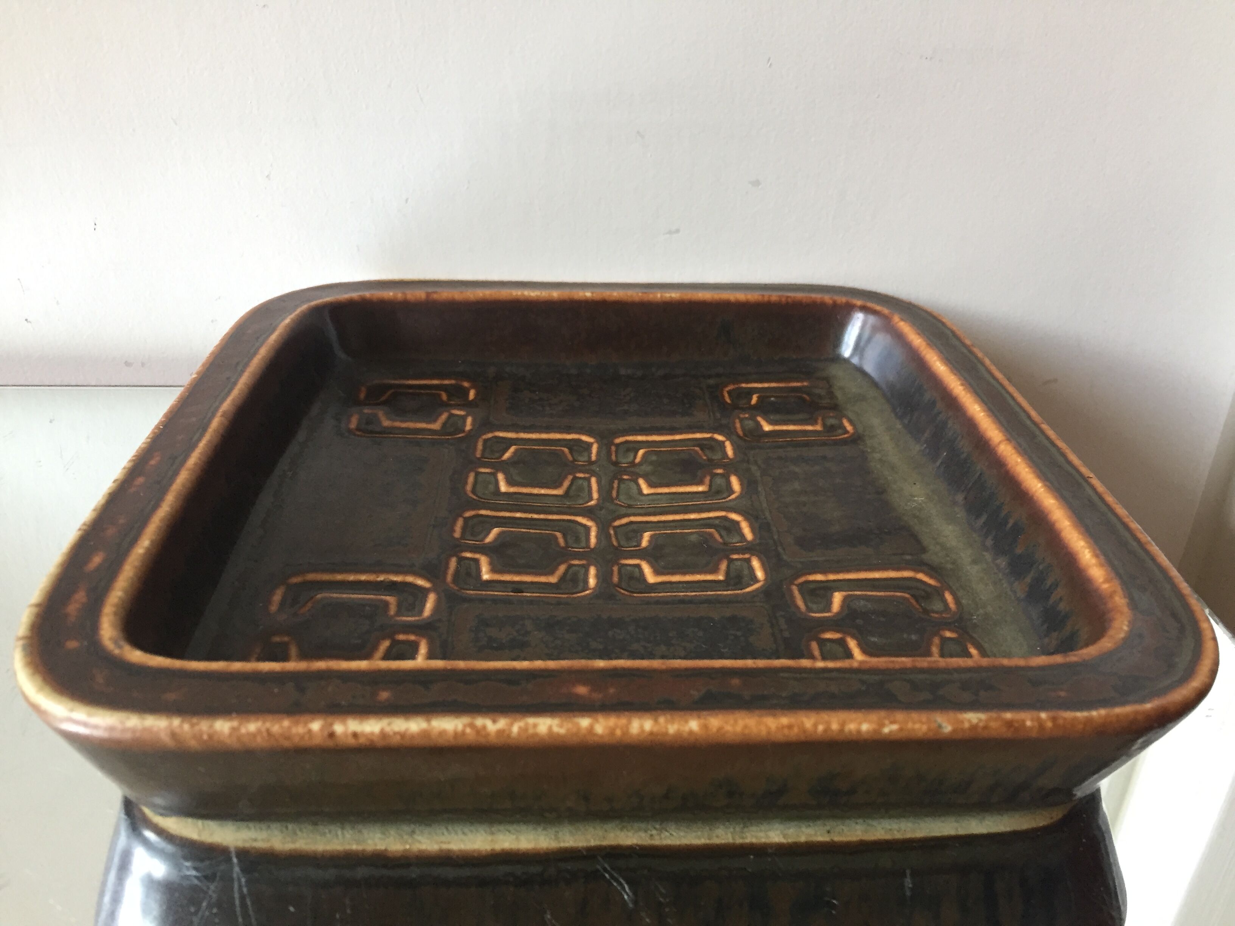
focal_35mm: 29
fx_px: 1035
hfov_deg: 61.7
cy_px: 463
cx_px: 618
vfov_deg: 48.2
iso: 160
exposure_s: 1/33
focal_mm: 4.15
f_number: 2.2
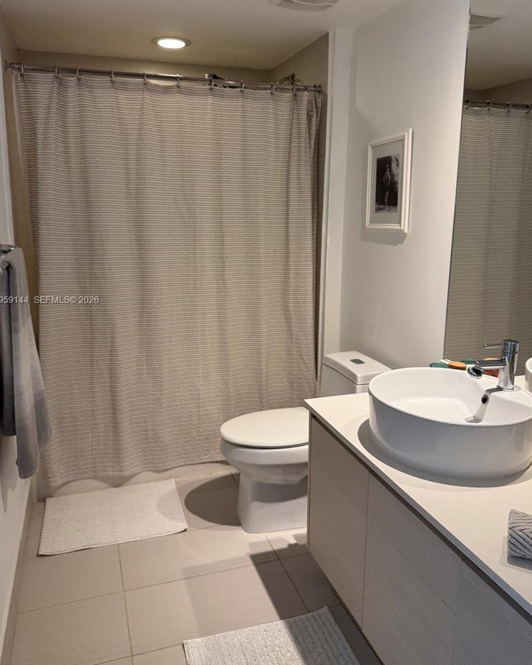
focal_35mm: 27
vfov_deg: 63.9
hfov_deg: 53.2
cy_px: 301
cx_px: 268
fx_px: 531
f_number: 1.78
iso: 200
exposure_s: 1/120
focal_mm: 6.76
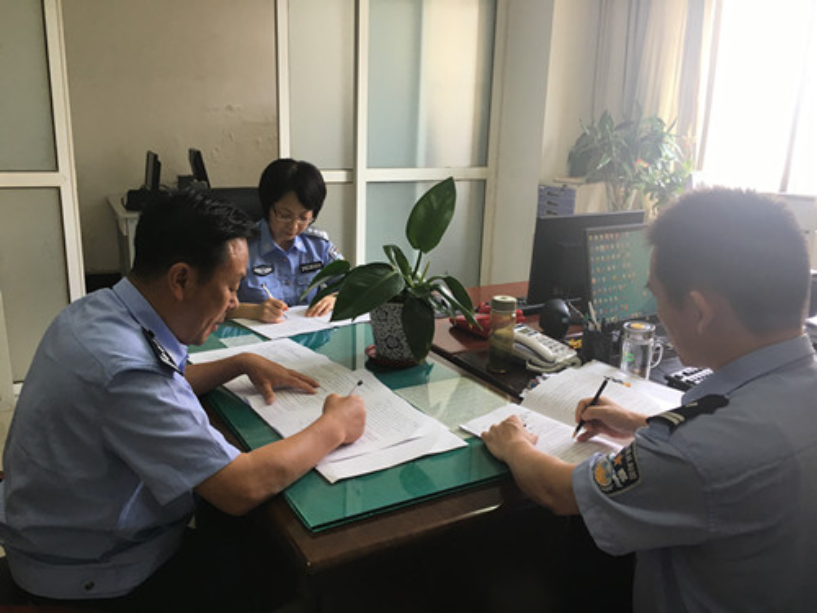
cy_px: 306
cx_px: 408
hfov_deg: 61.7
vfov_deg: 48.2
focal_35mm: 29
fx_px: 684
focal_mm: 4.15
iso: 25
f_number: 2.2
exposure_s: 1/33
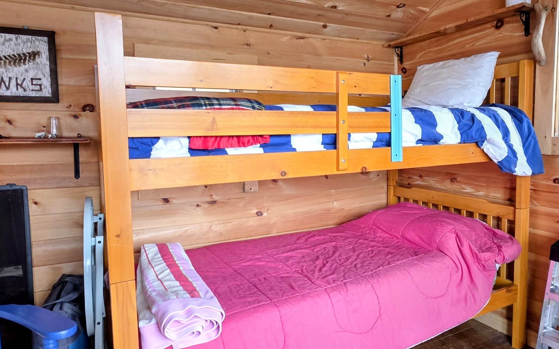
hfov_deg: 77.1
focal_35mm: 23
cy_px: 159
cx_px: 286
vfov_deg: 52.9
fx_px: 350
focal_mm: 2.2
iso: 100
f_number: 1.9
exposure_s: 1/120
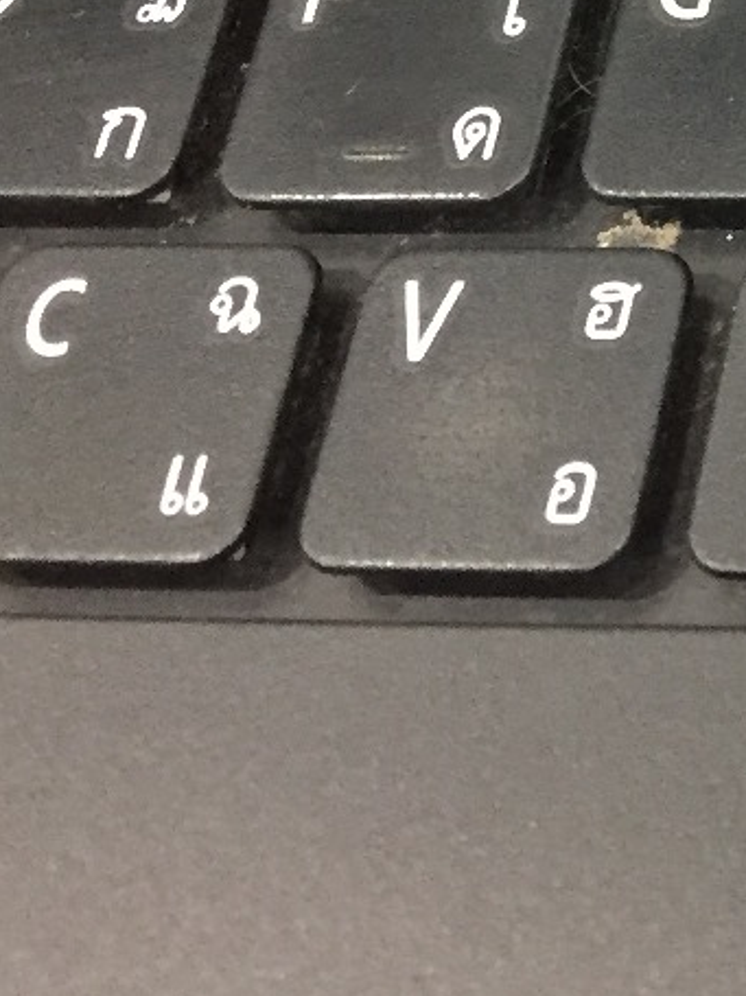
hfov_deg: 12.2
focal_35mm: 104
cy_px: -298
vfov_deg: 17.7
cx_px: 1606
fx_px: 2990
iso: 250
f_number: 2.2
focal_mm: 4.15
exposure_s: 1/20
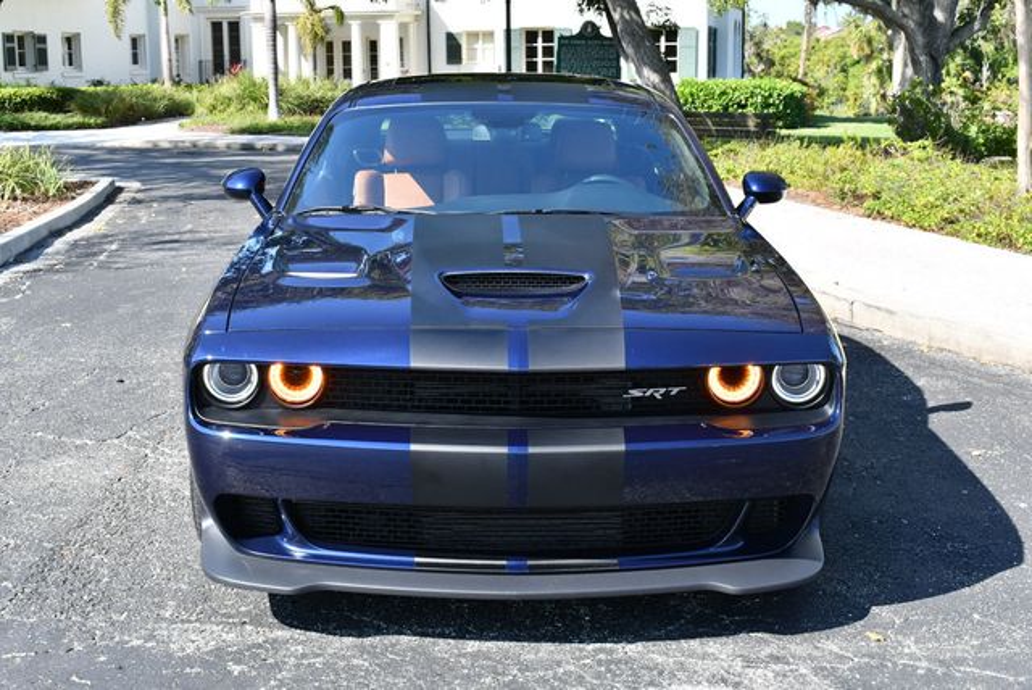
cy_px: 345
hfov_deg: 38.2
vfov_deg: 26.0
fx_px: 1492
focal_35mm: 52
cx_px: 516
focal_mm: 26
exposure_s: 1/250
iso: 200
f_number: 8
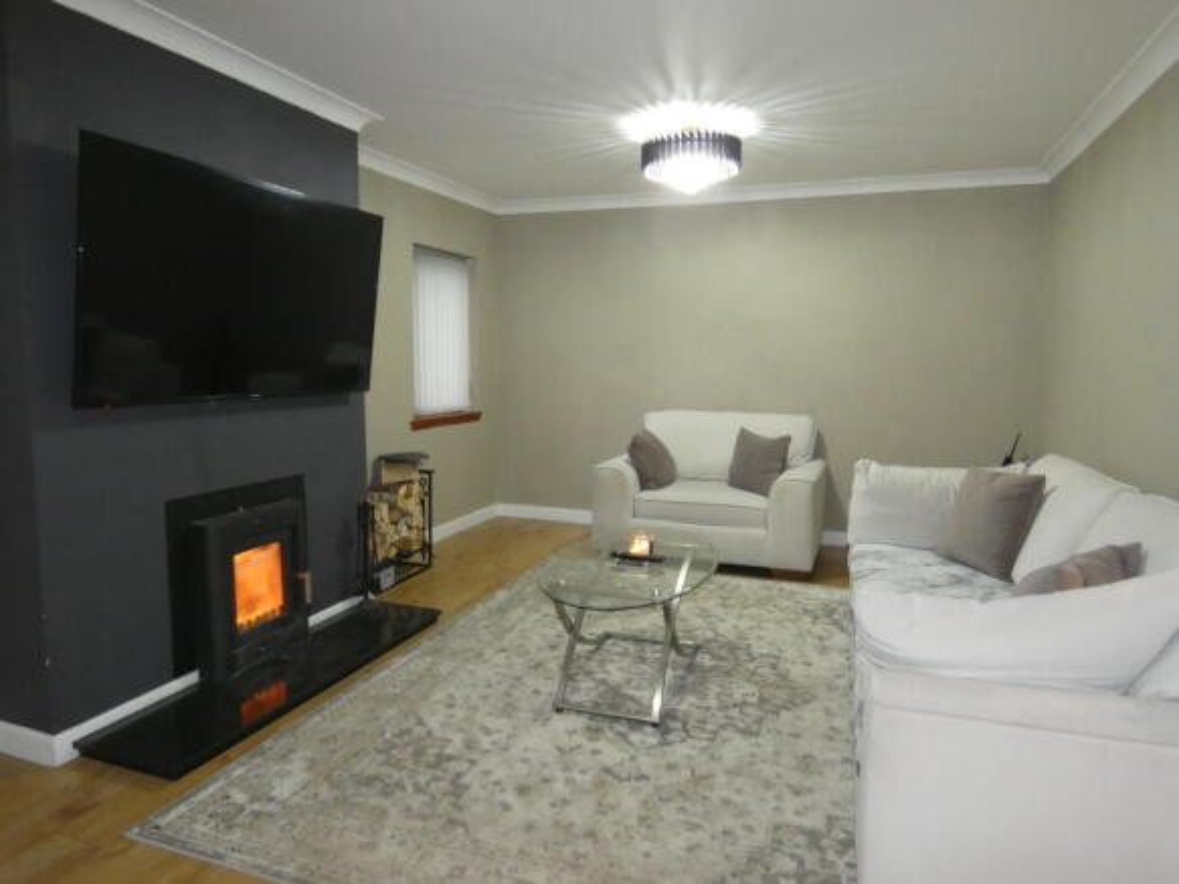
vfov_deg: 61.1
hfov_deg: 76.4
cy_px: 442
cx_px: 590
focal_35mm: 22
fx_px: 749
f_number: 2.9
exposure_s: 1/60
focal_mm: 3.9
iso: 800
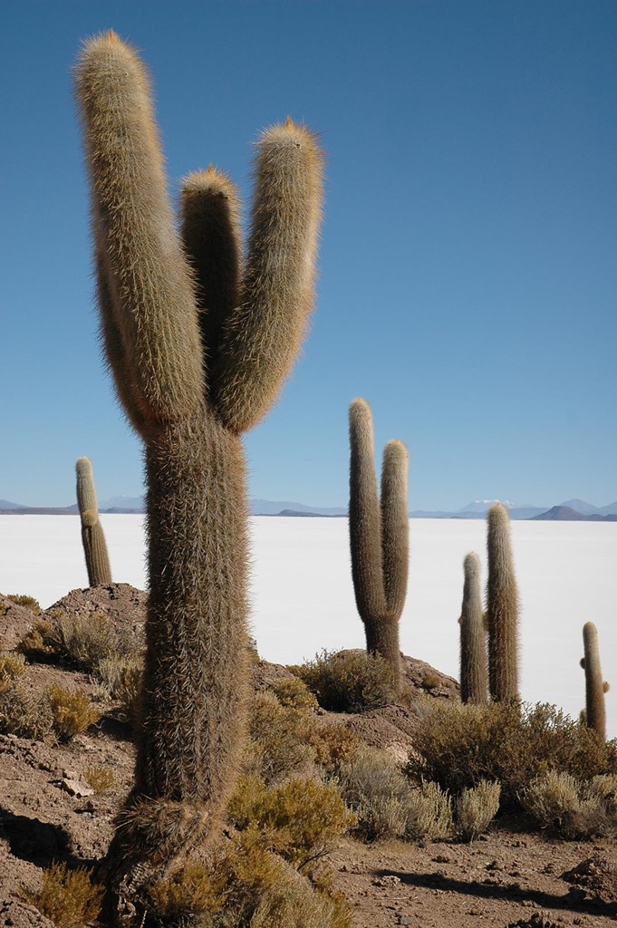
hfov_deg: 20.6
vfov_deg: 30.5
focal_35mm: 66
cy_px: 464
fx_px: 1699
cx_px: 308
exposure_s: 1/1500
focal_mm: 44
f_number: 5.6
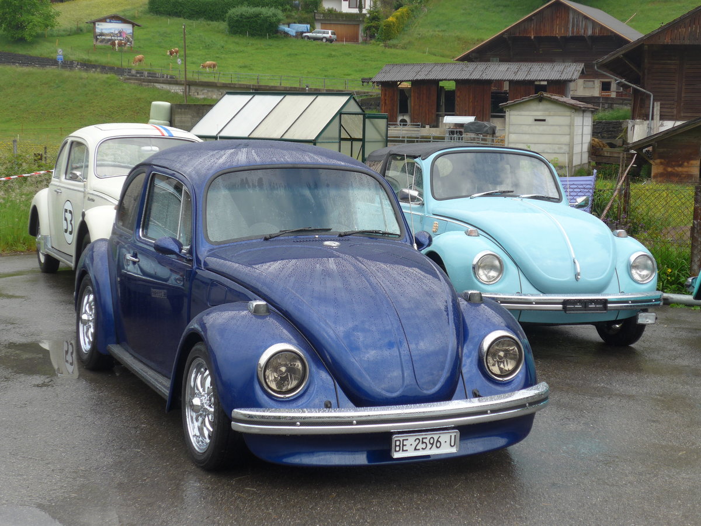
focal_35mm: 62
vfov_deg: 23.7
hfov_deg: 31.2
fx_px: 1256
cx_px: 350
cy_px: 263
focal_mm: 12.7
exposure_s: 1/320
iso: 80
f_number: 3.7
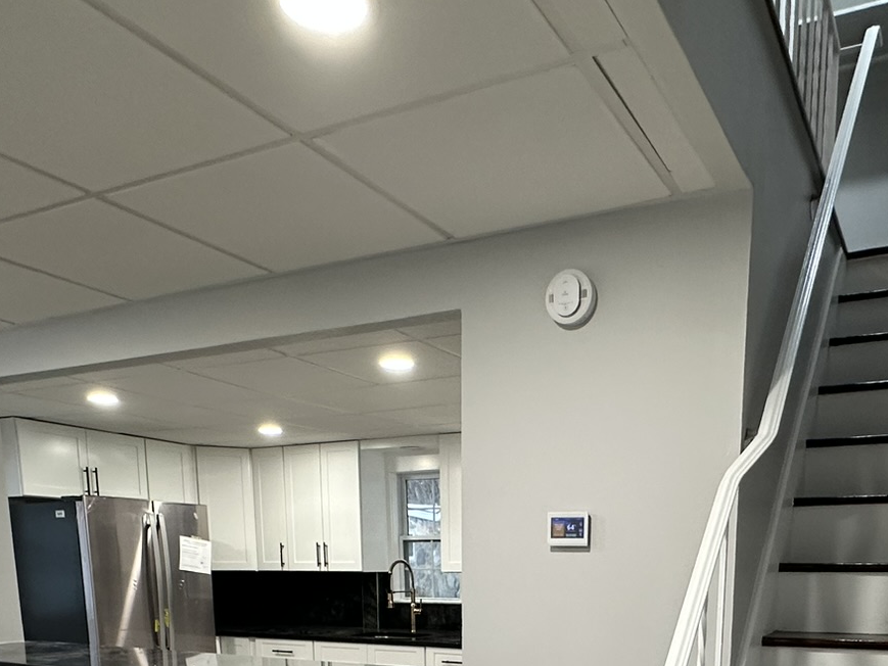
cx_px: 525
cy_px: 718
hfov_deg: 55.0
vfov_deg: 36.8
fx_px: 847
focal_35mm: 33
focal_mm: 2.22
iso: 160
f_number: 2.2
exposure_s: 1/60
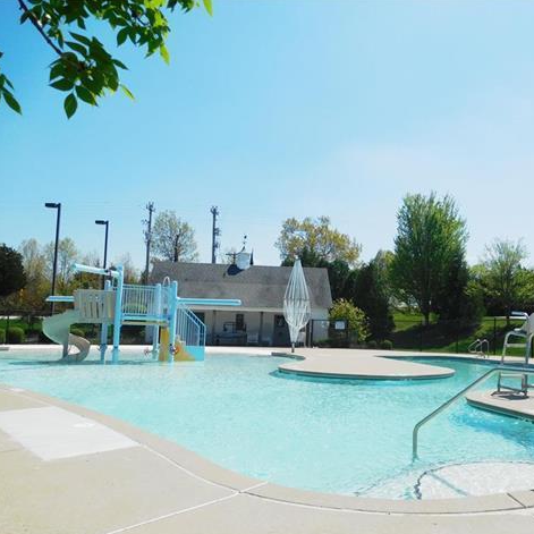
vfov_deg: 54.0
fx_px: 524
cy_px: 270
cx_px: 340
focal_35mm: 30
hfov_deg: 53.3
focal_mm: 4.5
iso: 125
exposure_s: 1/800
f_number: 6.8
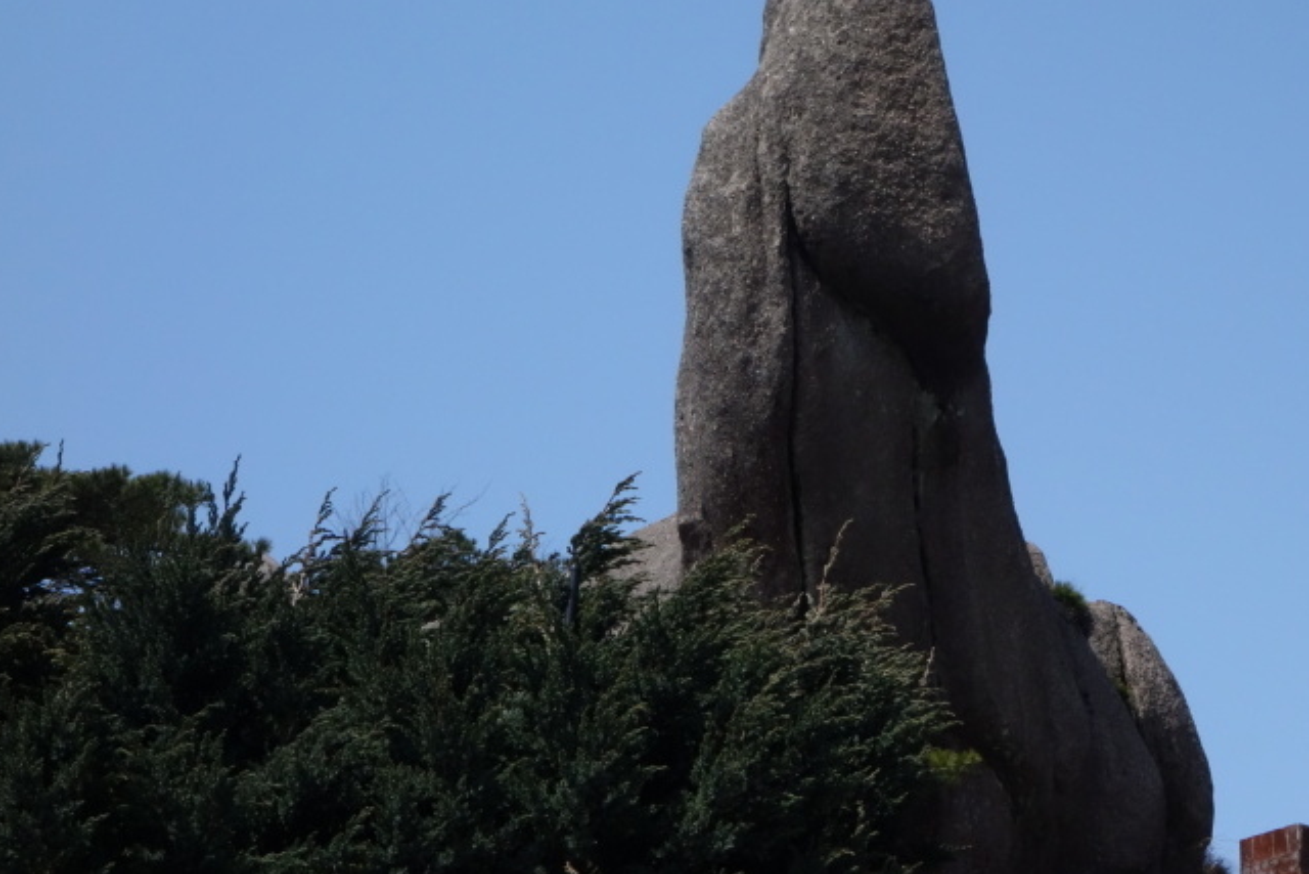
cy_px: 339
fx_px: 4946
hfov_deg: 15.0
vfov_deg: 10.1
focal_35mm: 136
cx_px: 869
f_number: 10
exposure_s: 1/1600
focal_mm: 31.48
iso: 800
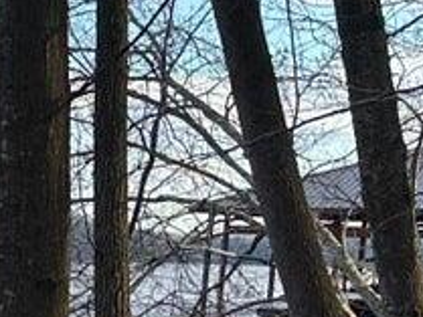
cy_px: 539
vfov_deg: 9.1
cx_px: -679
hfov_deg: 10.4
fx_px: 1920
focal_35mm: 157
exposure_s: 1/980
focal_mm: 6.86
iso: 80
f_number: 1.78
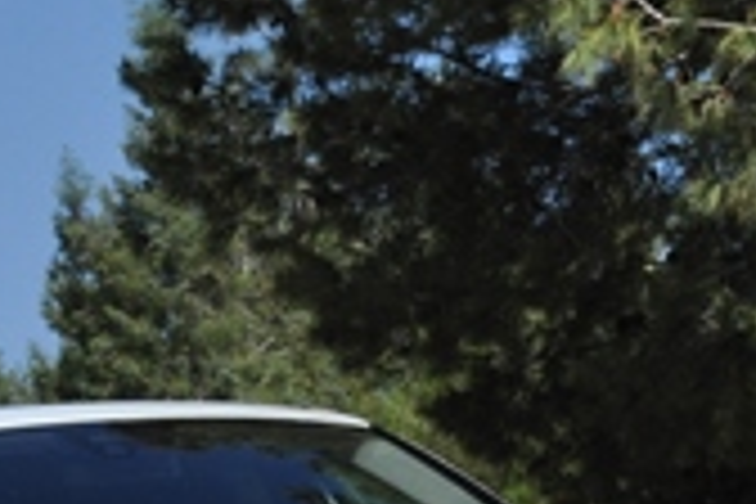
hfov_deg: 8.8
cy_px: 592
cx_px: 83
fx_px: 4872
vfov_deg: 5.9
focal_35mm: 232
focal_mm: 50
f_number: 16
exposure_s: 1/1000
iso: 800
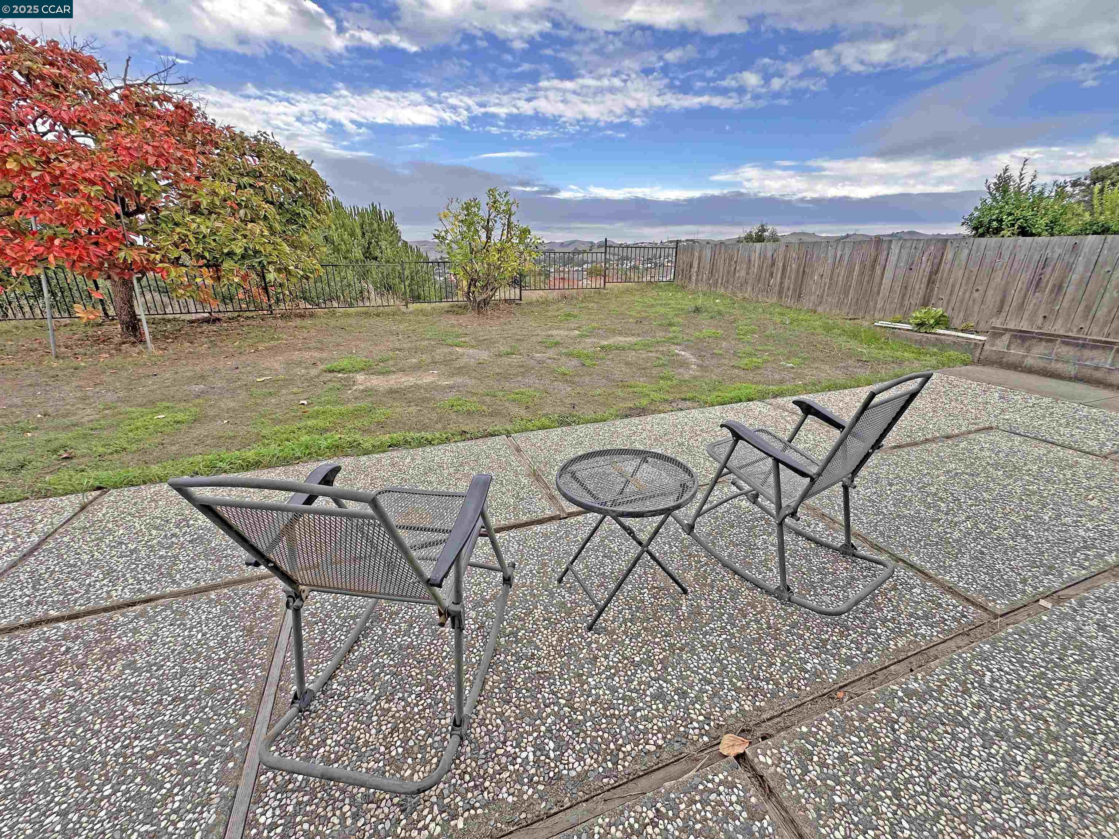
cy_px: 420
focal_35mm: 14
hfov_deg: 102.1
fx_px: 453
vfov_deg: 85.7
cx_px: 560
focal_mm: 2.22
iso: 40
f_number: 2.2
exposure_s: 1/351
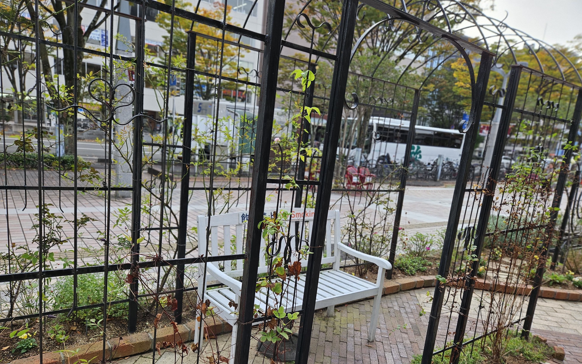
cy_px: 223
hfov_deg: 72.5
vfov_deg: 48.9
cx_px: 286
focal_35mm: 25
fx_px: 397
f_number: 1.8
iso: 25
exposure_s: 1/312
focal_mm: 5.4
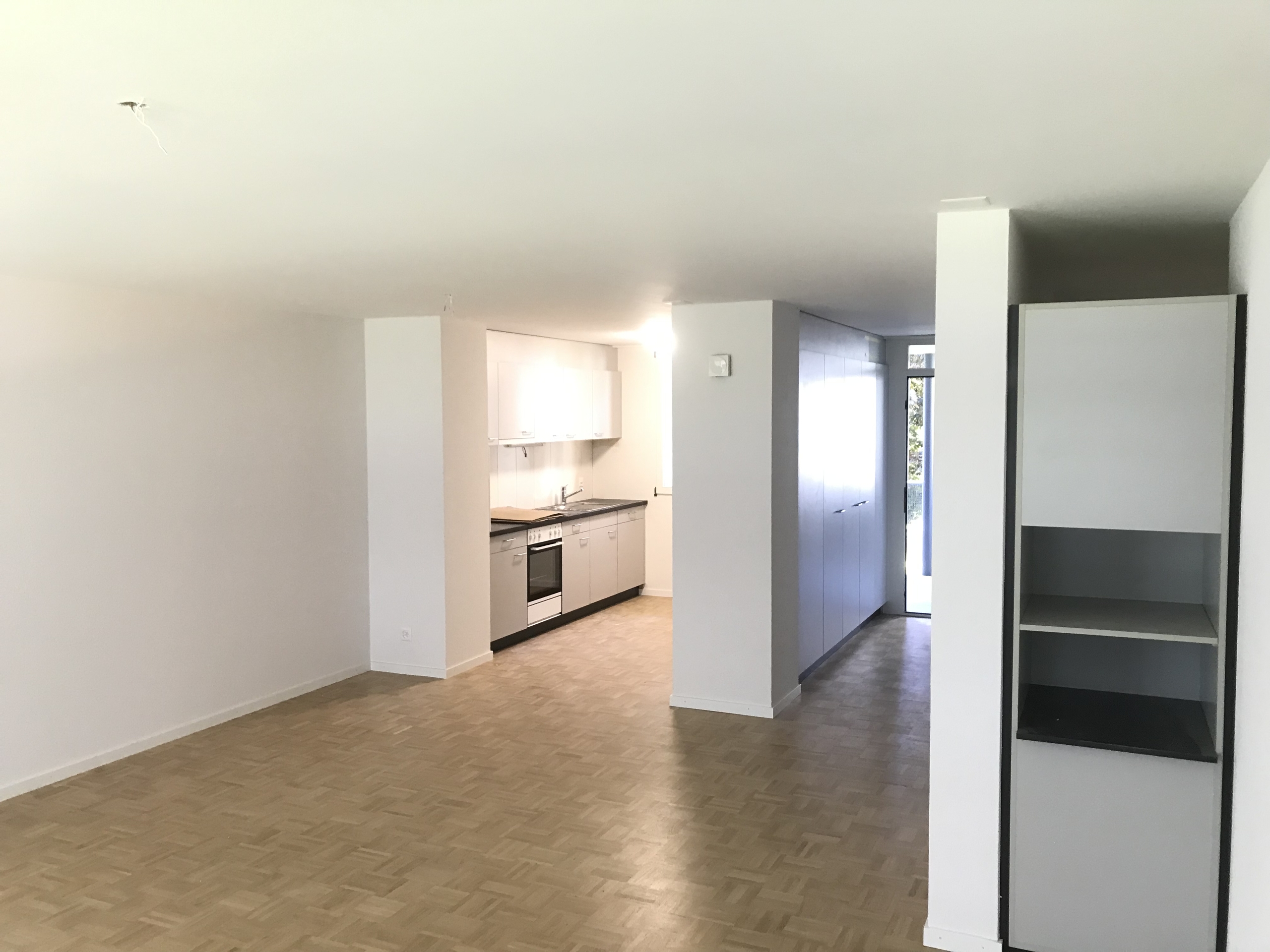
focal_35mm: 28
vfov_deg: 49.7
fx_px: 1027
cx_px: 635
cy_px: 476
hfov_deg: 63.4
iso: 50
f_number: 1.8
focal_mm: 3.99
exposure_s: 1/17
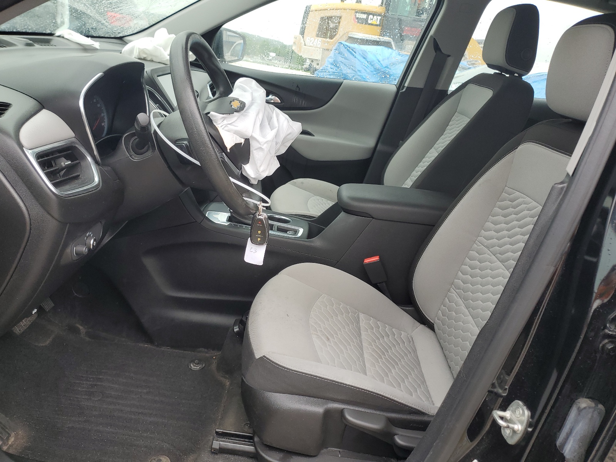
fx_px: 463
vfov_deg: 53.1
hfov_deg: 67.3
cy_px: 231
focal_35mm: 26
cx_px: 308
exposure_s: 1/278
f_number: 1.5
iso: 50
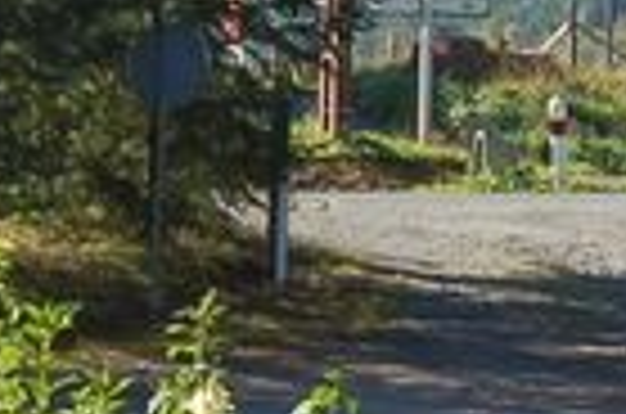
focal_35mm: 343
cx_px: 72
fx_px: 5945
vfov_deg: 4.0
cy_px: 292
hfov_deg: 6.0
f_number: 10
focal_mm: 31
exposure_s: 1/250
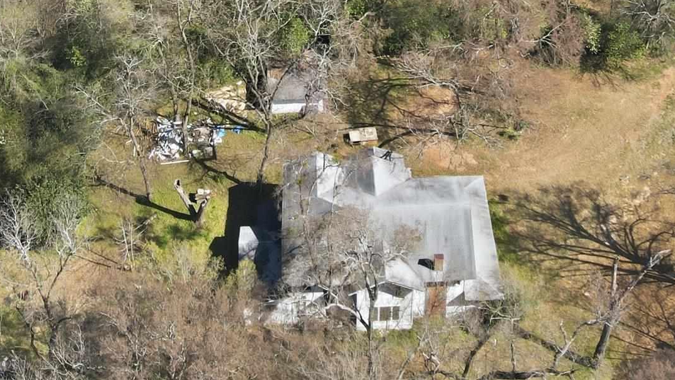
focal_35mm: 61
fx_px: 1092
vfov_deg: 17.7
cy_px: -187
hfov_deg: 34.3
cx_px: 370
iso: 100
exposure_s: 1/350
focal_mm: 4.5
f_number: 2.8
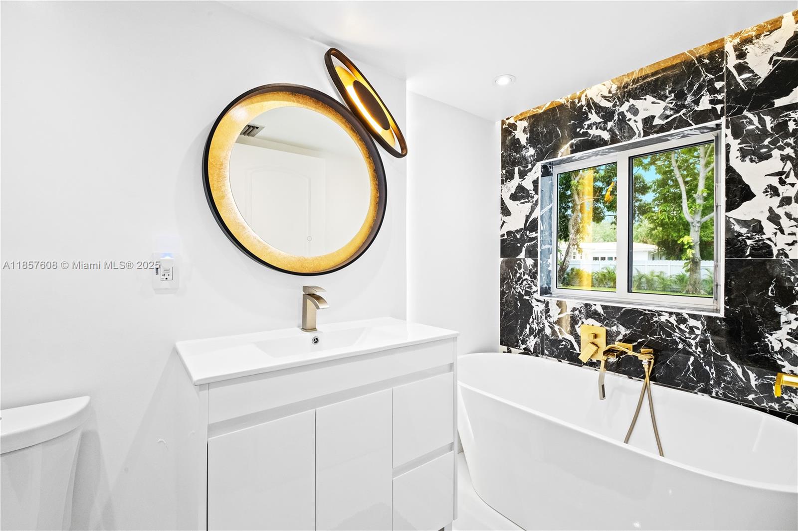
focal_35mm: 15
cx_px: 399
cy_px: 266
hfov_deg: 100.4
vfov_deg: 77.3
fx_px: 332
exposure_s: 1/60
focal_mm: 10
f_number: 7.1
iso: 1600
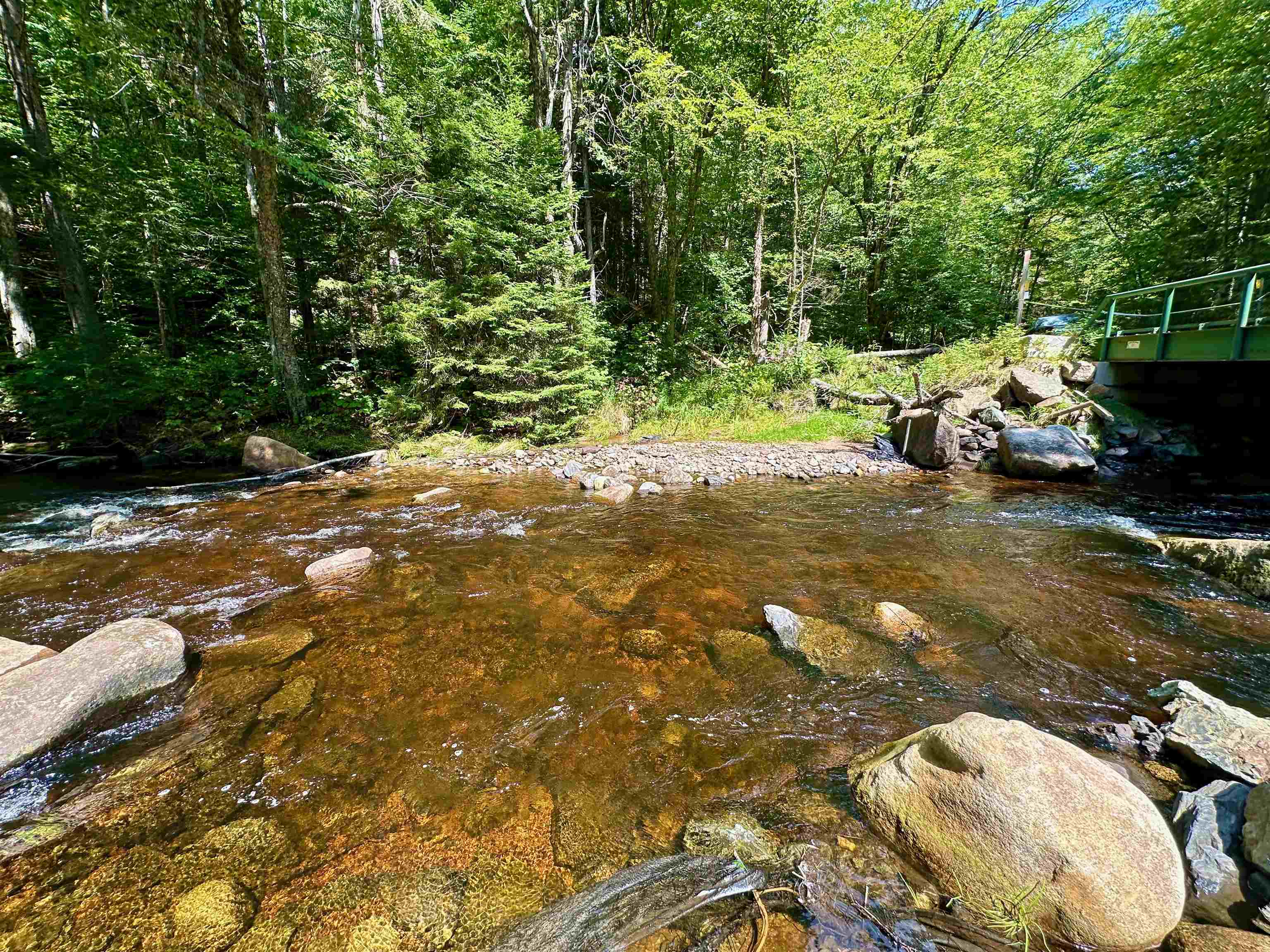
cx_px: 635
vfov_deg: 85.7
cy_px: 476
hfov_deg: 102.1
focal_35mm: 14
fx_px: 514
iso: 40
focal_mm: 2.22
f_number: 2.2
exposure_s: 1/313
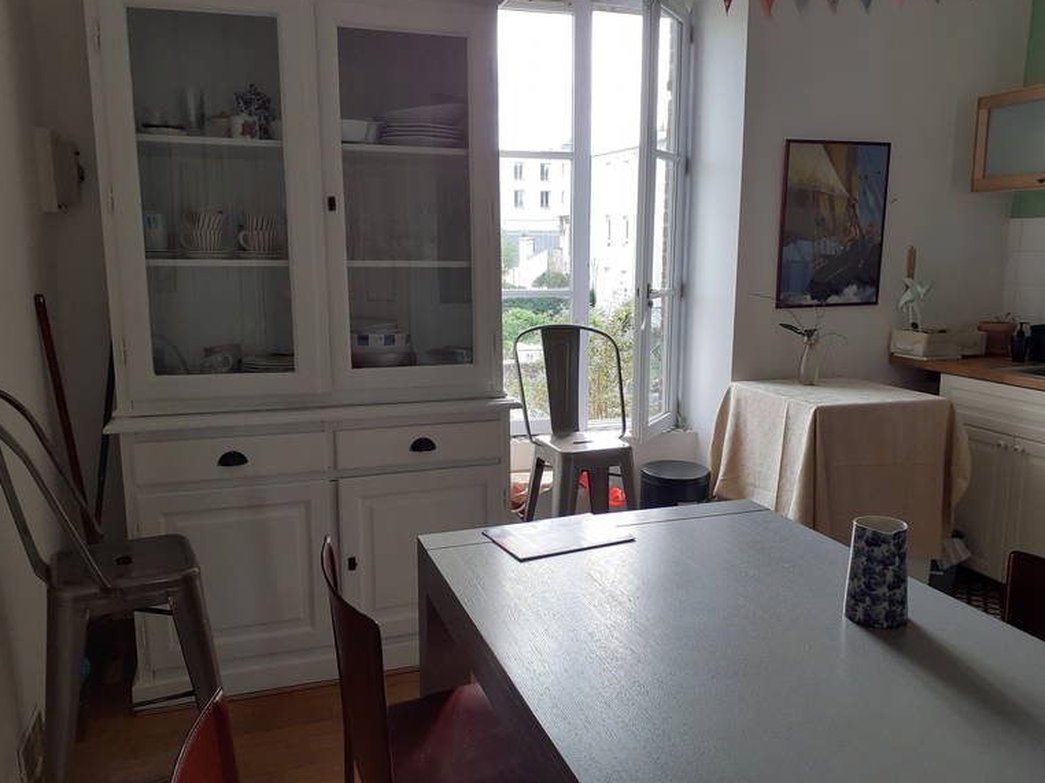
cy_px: 400
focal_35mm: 28
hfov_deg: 63.5
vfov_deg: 49.7
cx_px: 533
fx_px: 845
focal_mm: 3.6
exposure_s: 1/125
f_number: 1.9
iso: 40
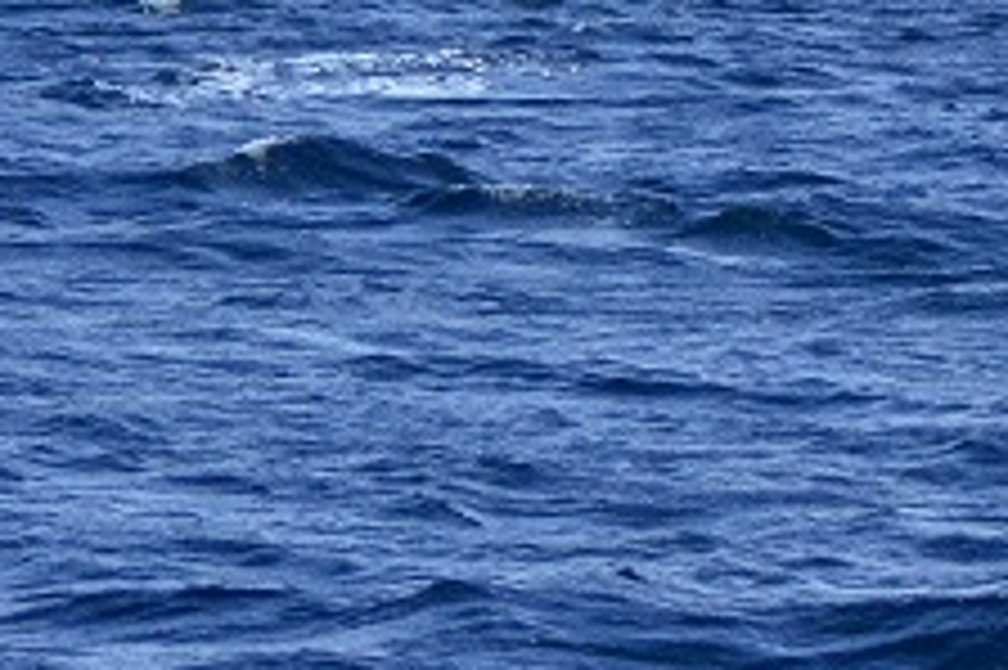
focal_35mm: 468
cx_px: 1969
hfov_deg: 4.4
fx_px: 13094
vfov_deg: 2.9
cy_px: -250
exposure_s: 1/4000
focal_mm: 70
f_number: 4.5
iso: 800
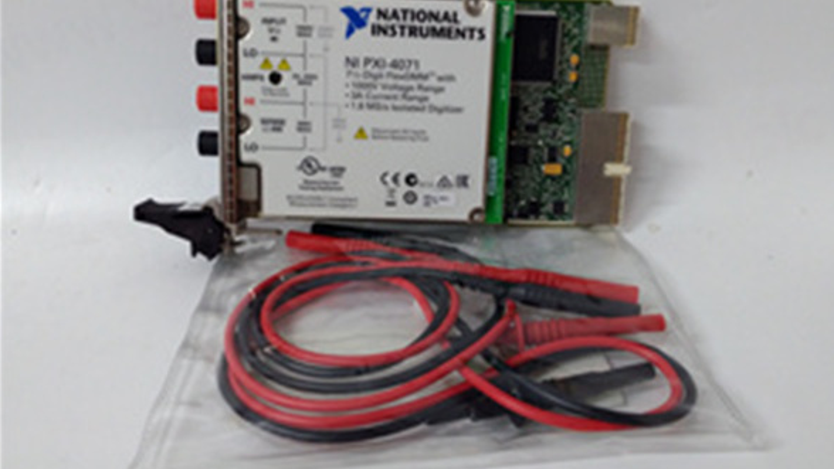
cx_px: 423
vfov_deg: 38.9
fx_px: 664
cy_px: 205
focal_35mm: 30
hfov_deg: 64.3
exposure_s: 1/33
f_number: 2
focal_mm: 3.79
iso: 407
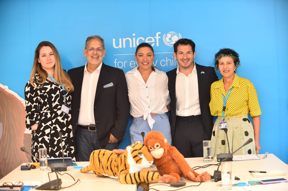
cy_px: 96
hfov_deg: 25.4
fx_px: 639
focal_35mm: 80
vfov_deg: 17.0
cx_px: 144
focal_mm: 80
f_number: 2.8
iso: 1000
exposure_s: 1/100
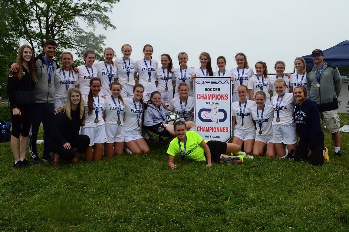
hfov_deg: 57.3
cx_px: 174
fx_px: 320
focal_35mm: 33
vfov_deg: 39.9
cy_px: 116
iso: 400
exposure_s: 1/400
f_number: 10
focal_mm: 22
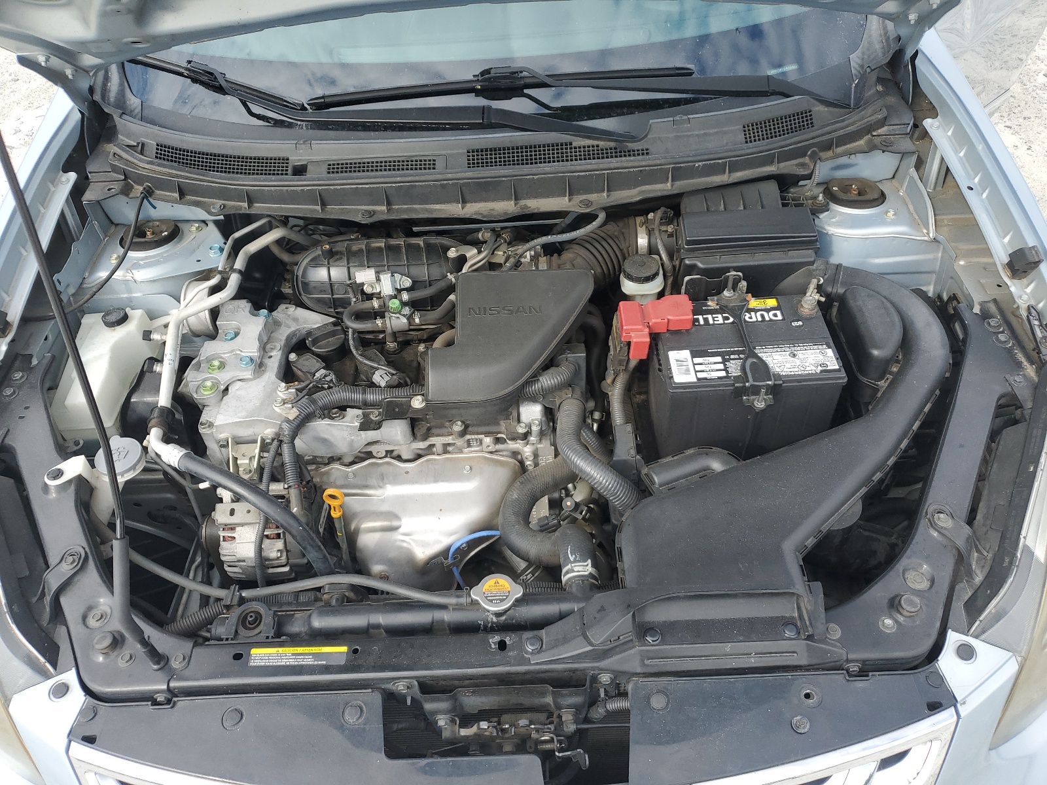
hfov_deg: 67.3
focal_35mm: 26
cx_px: 524
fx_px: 786
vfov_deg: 53.1
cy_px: 392
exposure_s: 1/769
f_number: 1.5
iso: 50
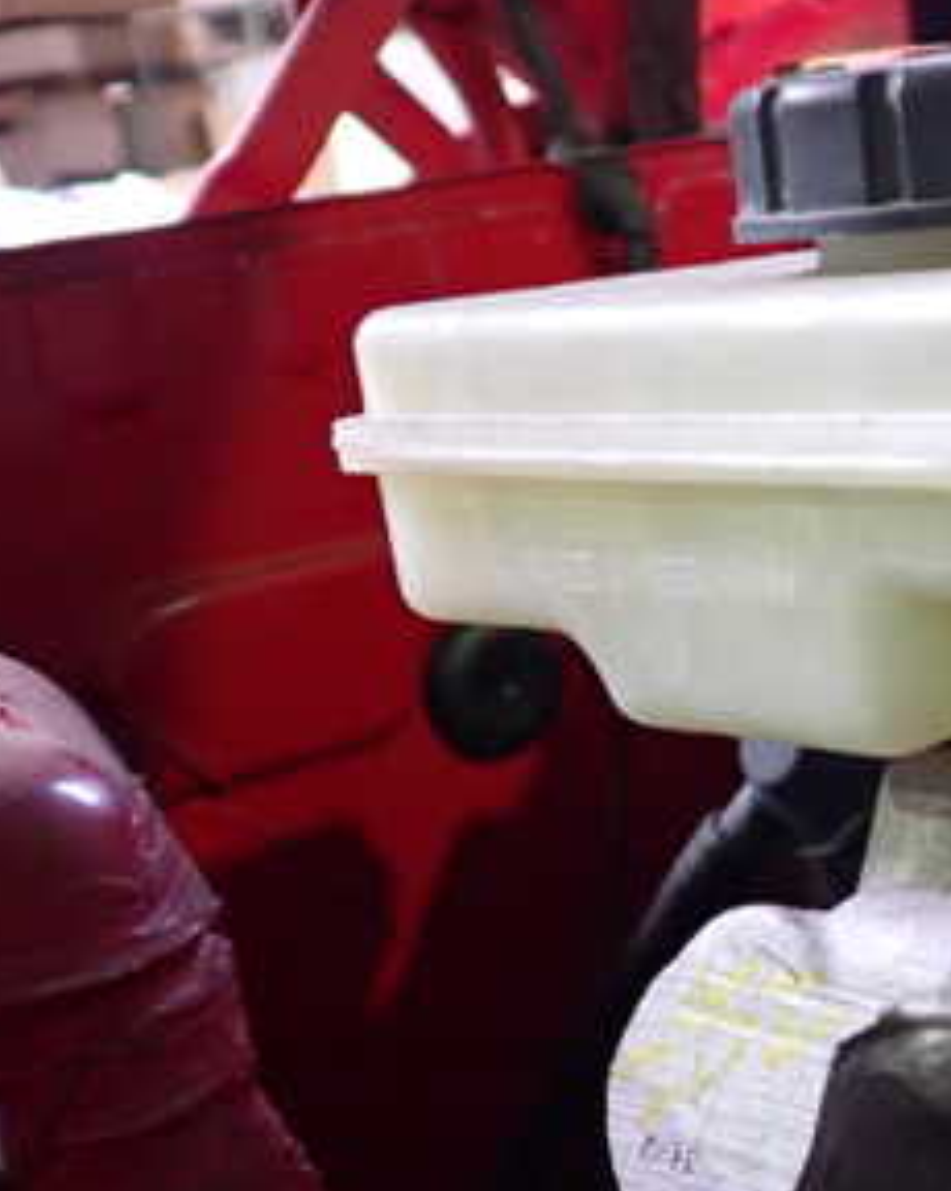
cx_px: 1207
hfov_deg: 22.5
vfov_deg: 30.9
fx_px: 2148
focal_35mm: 61
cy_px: 678
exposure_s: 1/30
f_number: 2.3
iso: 800
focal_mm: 5.4
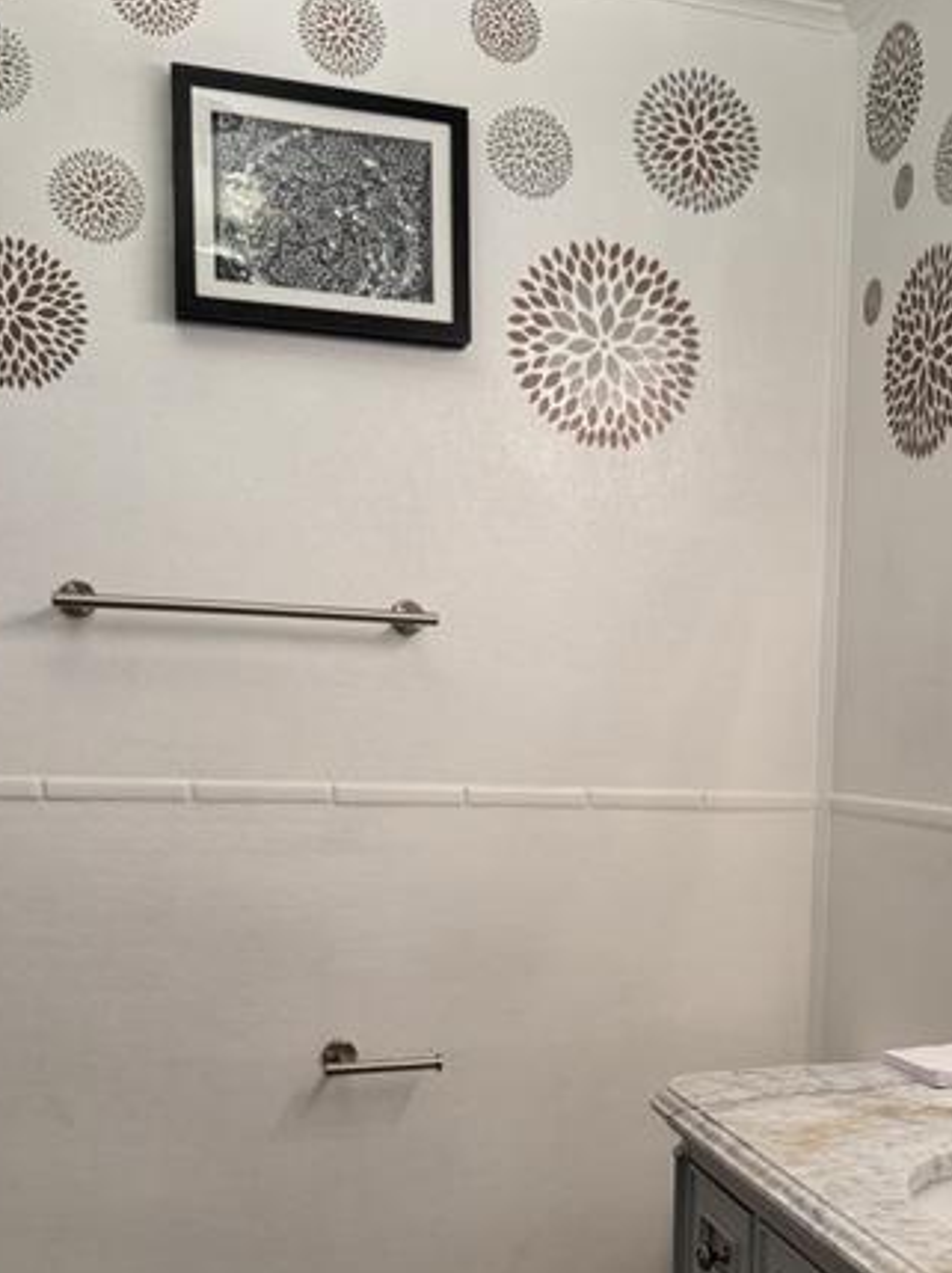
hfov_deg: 32.6
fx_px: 1579
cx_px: 762
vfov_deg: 42.7
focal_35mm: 43
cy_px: 929
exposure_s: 1/147
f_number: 1.78
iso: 200
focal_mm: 6.76
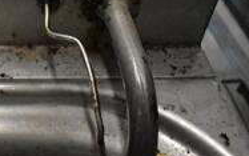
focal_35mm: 90
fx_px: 611
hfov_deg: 19.7
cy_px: -87
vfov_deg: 13.6
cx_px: -133
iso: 3200
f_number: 3.5
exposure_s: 1/60
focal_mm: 18
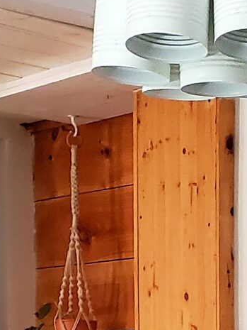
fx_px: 1360
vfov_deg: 12.9
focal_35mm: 143
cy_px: 524
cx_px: 409
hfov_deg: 9.9
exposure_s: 1/40
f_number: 2.4
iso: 500
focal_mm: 4.3
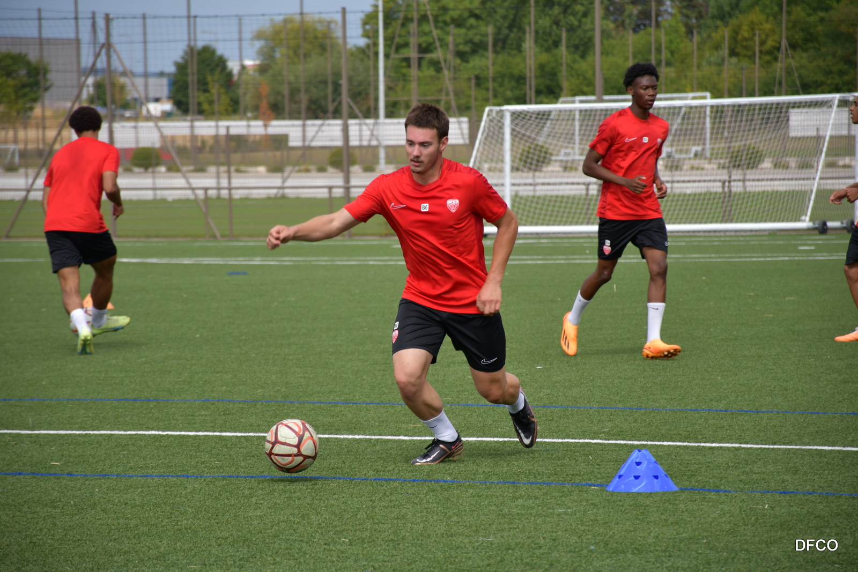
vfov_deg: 6.5
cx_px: 429
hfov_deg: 9.8
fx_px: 5005
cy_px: 286
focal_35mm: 210
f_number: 5.6
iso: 125
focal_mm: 140
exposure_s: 1/500
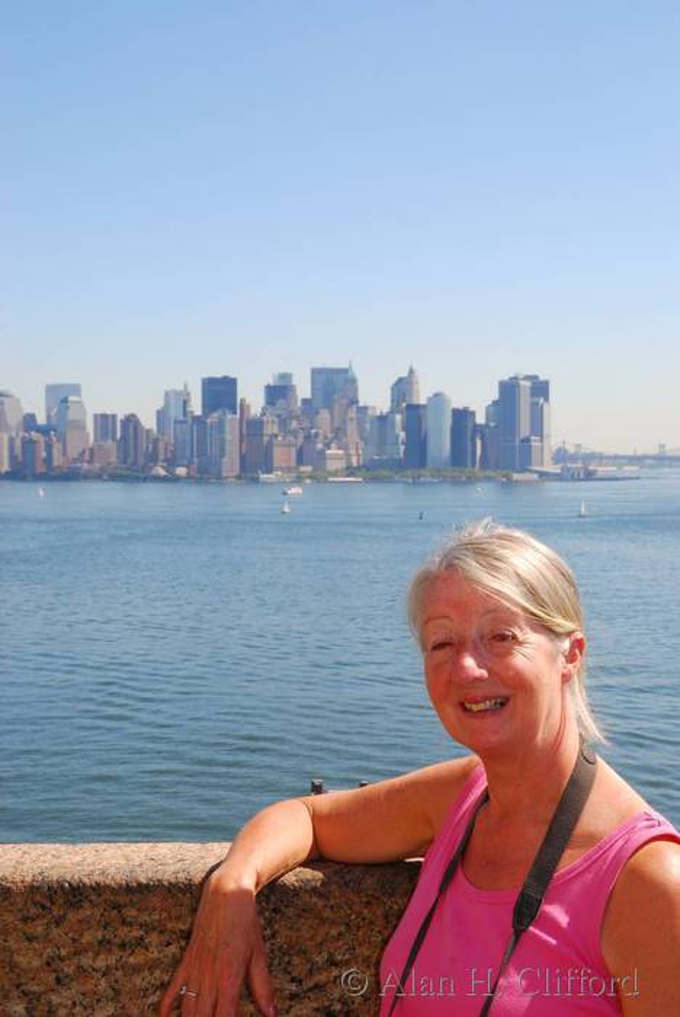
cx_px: 340
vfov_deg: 37.8
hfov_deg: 25.8
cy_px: 508
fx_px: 1484
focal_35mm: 52
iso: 100
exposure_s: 1/50
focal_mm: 35
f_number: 14
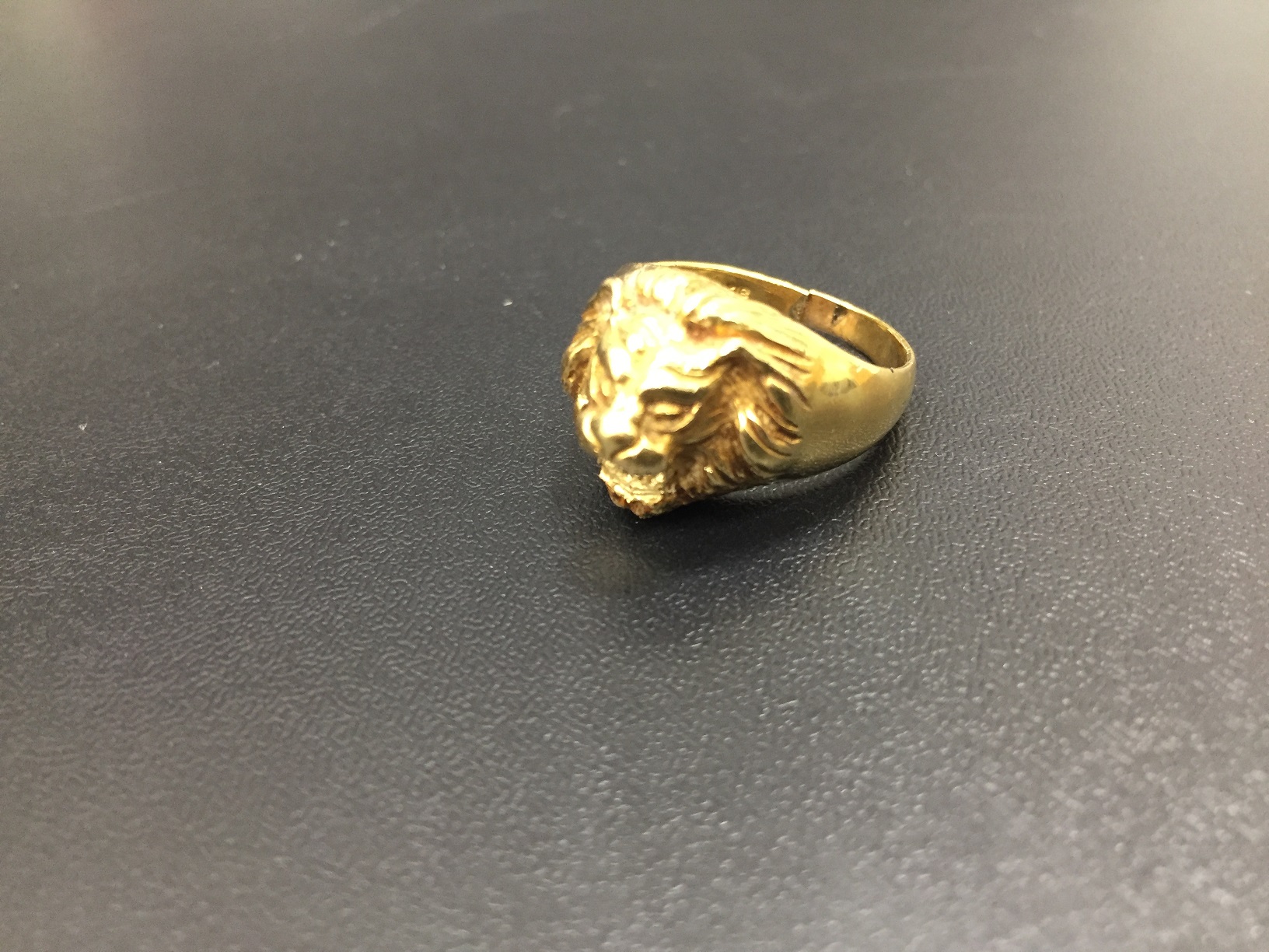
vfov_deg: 48.2
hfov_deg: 61.7
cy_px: 476
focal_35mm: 29
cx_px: 634
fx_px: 1063
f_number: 2.2
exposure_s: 1/30
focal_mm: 4.15
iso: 200
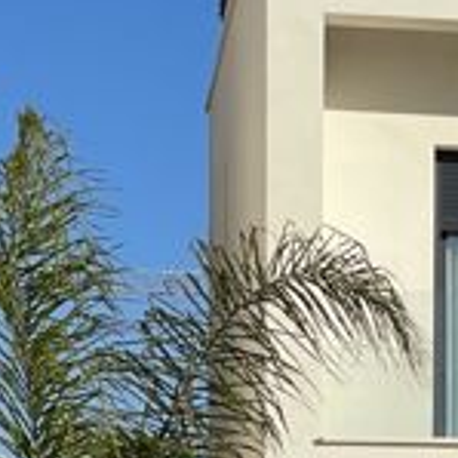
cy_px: 483
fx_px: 3248
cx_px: 1034
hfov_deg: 7.6
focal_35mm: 217
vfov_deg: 8.0
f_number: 2
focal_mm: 6
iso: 25
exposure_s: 1/2817
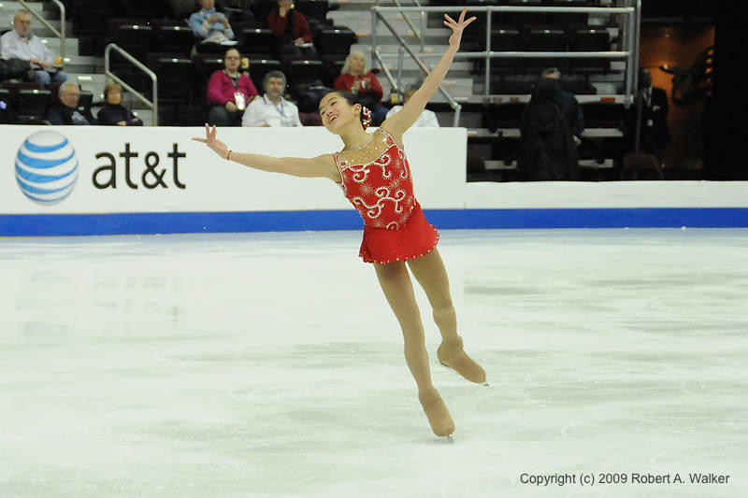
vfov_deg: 11.4
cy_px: 249
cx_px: 374
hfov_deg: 17.1
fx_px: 2493
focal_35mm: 120
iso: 3200
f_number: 5.6
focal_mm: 80
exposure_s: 1/1000
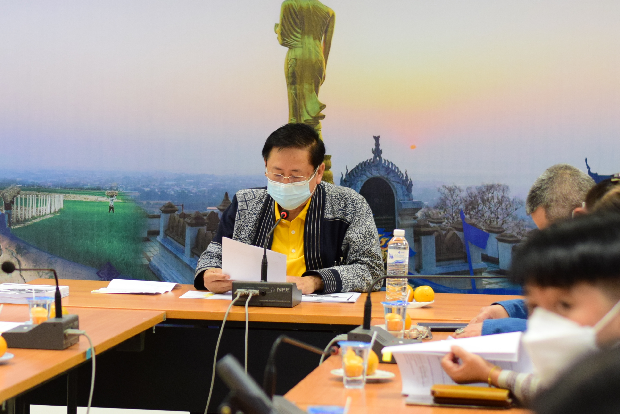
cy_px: 157
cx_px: 165
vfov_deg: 10.4
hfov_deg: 15.5
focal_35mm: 132
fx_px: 2274
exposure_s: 1/320
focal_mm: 50
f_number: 2.8
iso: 1600
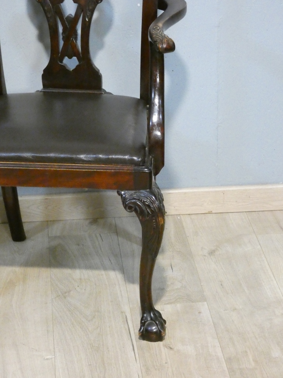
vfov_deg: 17.6
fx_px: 1221
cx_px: 142
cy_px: 189
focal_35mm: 112
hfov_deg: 13.2
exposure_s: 1/125
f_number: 5
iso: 3200
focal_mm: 20.1
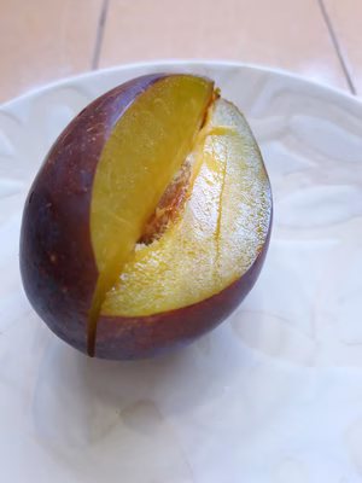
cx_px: 181
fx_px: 404
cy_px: 242
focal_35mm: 29
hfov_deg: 48.2
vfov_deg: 61.7
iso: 160
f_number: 2
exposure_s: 1/33.3
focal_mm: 3.8
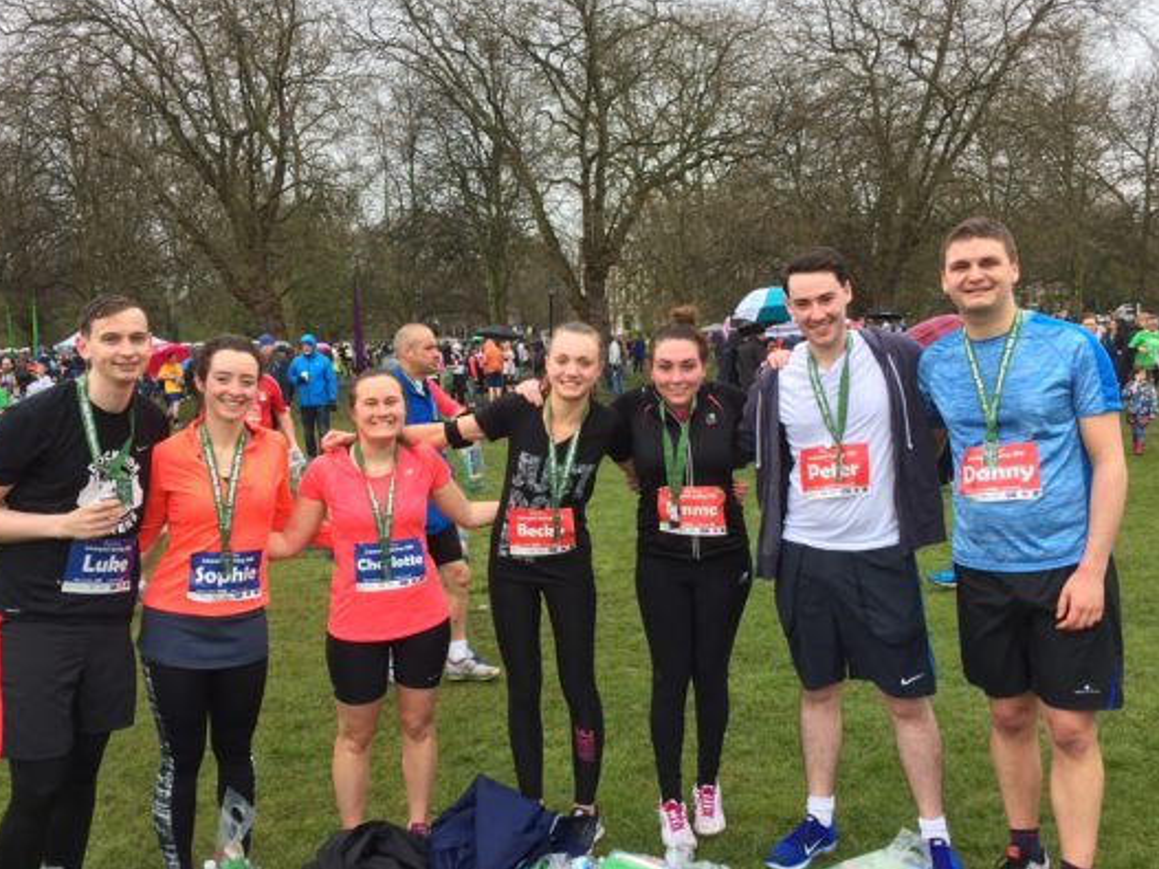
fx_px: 1105
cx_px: 574
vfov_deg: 42.9
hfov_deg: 55.4
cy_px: 431
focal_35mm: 33
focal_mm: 4.15
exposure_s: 1/132
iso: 32
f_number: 2.2
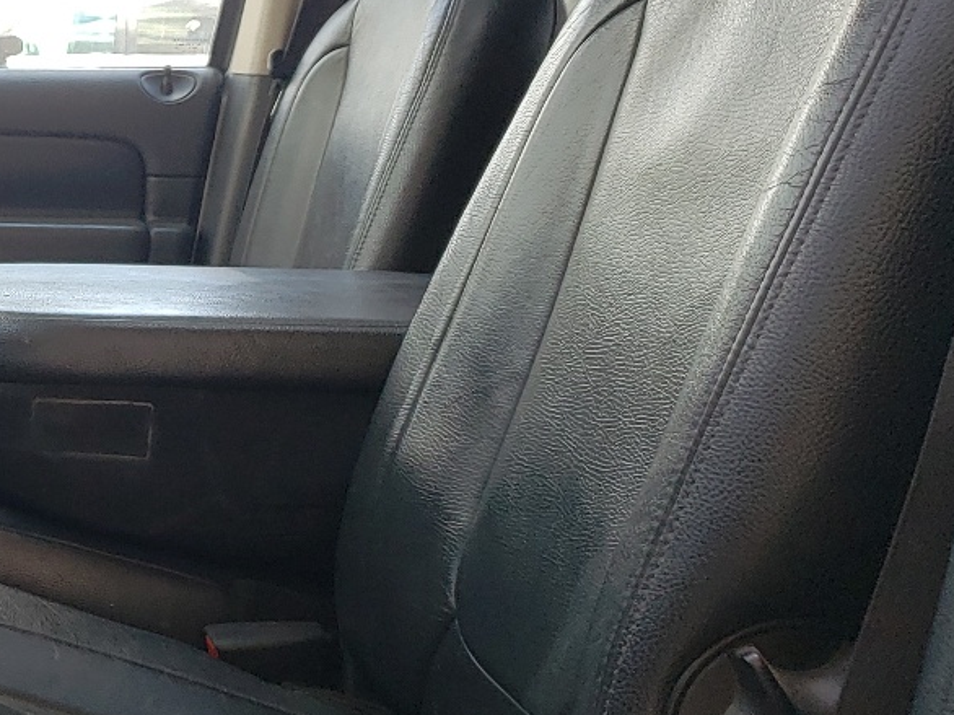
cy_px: 436
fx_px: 1956
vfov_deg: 20.7
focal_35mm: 71
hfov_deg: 24.6
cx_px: -213
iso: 50
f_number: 1.5
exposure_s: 1/213
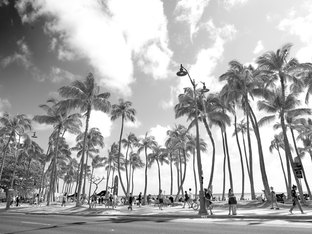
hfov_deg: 69.4
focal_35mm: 25
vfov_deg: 54.9
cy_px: 117
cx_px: 156
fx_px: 225
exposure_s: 1/200
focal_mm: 32
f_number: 16
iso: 400
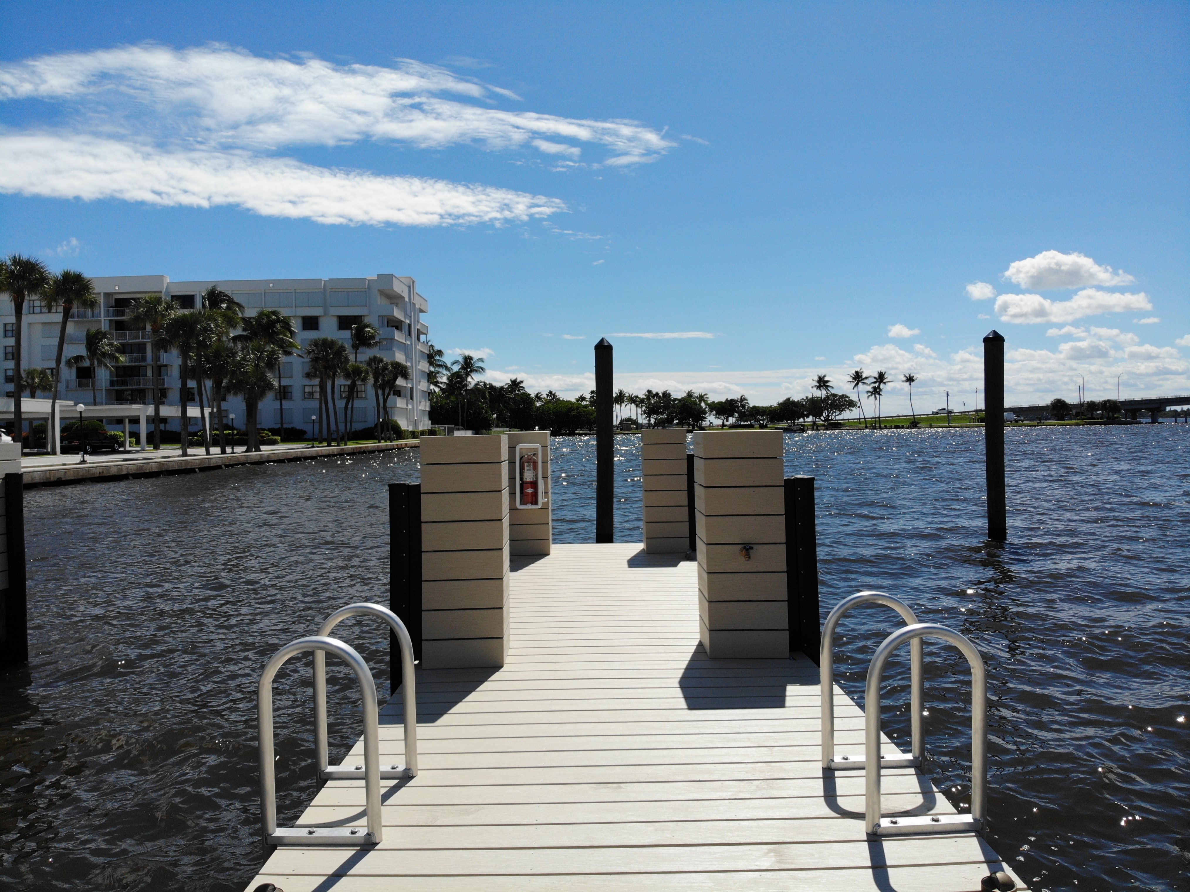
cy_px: 446
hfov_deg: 71.6
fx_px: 825
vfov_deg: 56.8
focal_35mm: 24
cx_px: 595
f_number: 2.8
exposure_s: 1/2150
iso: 100
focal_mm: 4.5
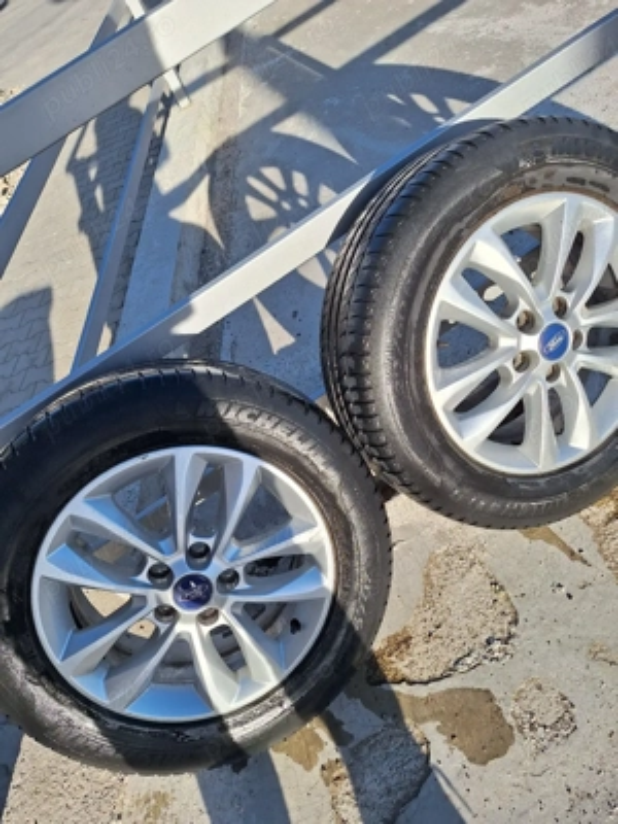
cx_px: 309
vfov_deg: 73.9
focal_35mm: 23
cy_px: 412
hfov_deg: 58.9
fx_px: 547
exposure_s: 1/2500
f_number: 1.8
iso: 40
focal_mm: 5.54
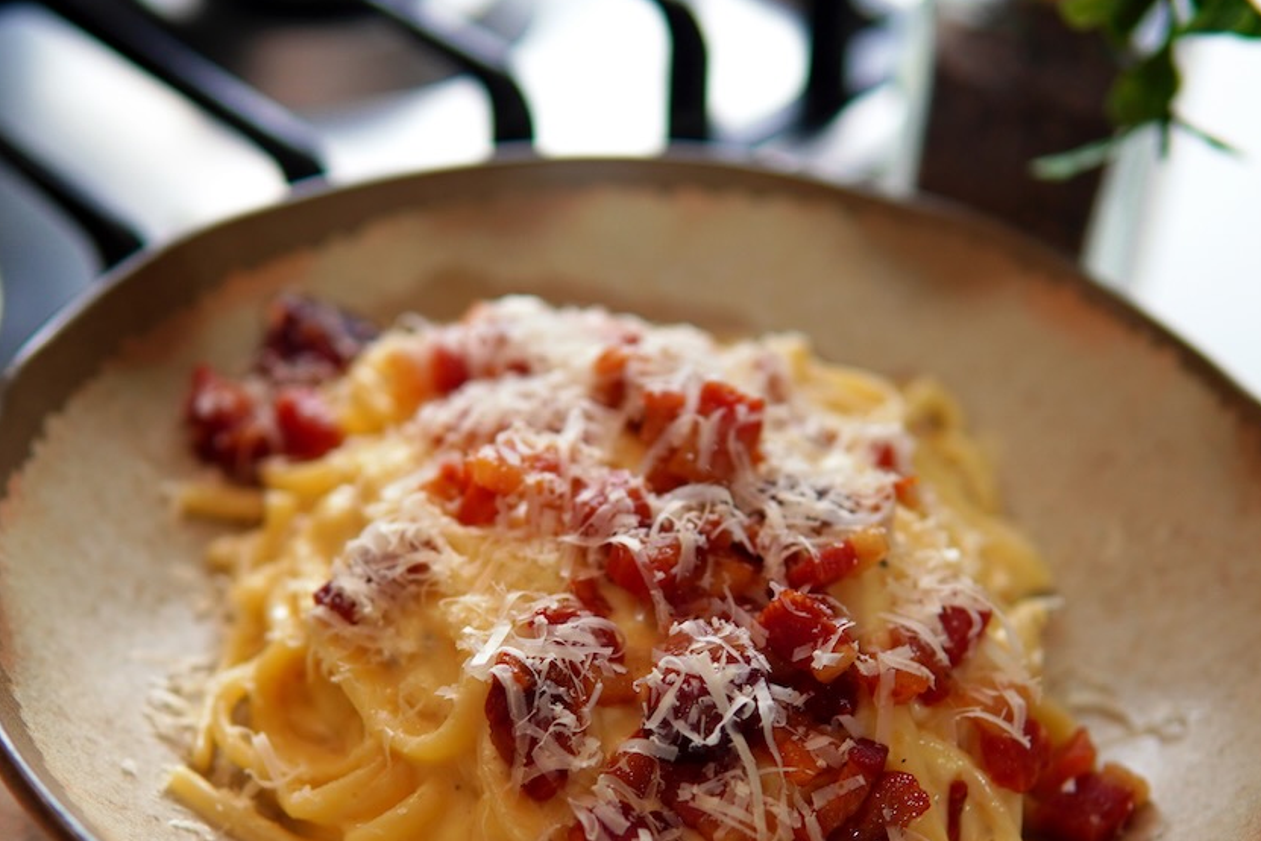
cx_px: 640
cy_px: 586
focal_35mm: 65
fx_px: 2277
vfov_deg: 20.8
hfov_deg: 31.0
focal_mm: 30
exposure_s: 1/250
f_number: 2
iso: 125
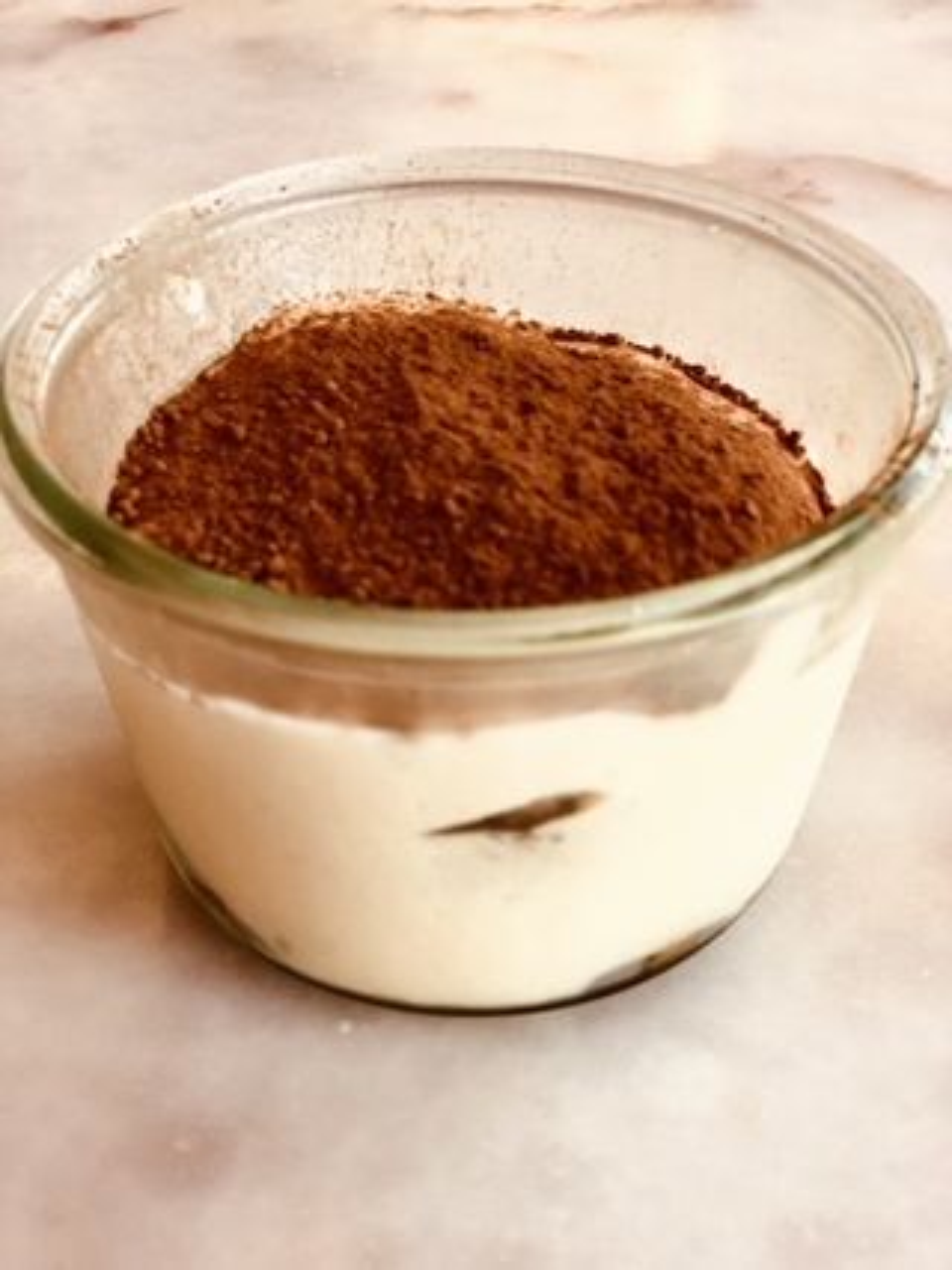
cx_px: 476
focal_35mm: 52
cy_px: 635
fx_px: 1908
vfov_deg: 36.8
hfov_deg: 28.0
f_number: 2.4
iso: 125
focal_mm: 6
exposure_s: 1/25
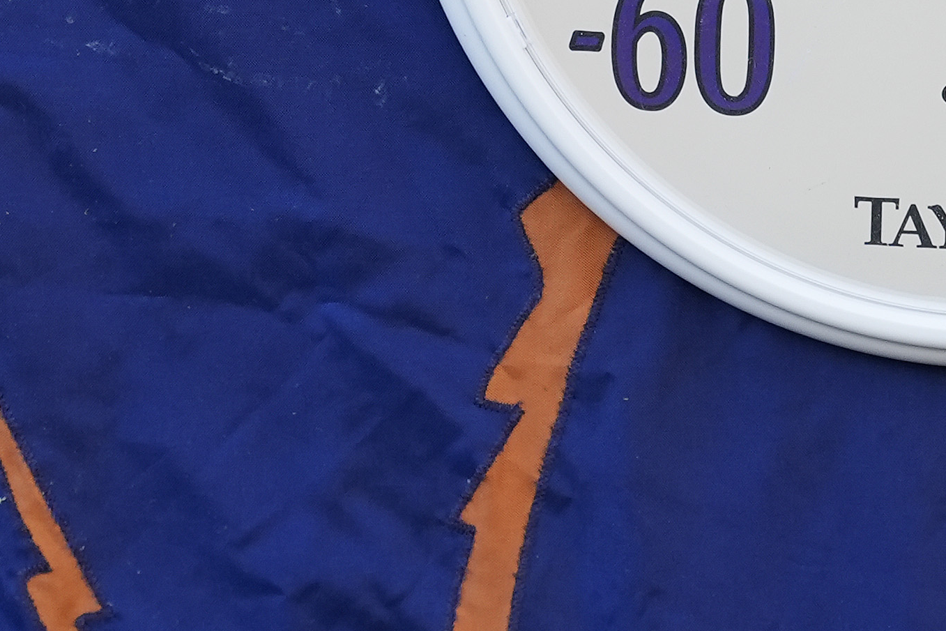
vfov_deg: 6.1
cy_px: -598
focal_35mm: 221
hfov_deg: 9.3
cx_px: 924
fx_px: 5808
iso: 1000
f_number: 2.8
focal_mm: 50
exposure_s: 1/2000
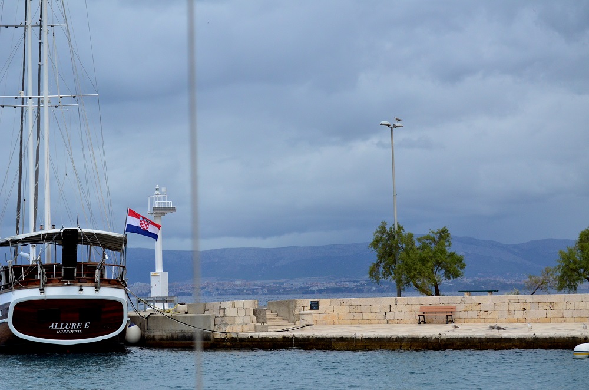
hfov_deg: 19.5
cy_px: 195
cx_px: 294
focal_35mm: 105
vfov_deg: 13.0
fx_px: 1714
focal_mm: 70
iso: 900
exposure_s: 1/8000
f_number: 4.5
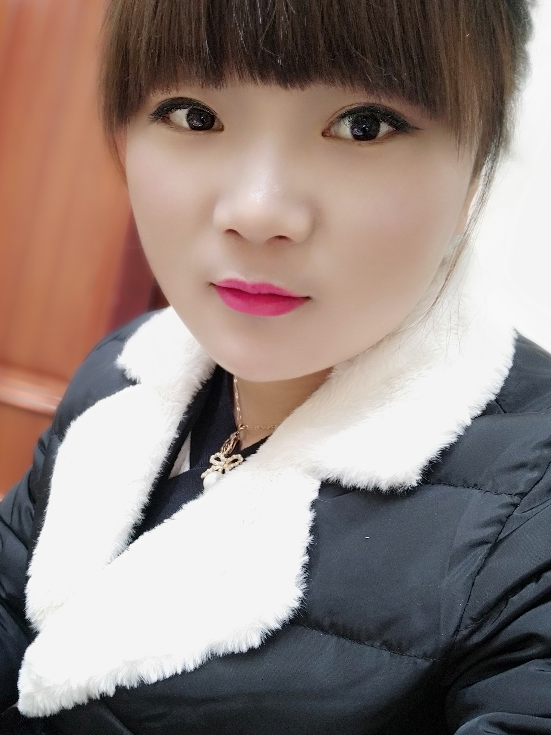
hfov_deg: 49.4
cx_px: 223
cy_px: 411
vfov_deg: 63.3
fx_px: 595
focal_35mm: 28
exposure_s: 1/25
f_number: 2
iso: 640
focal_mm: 3.85
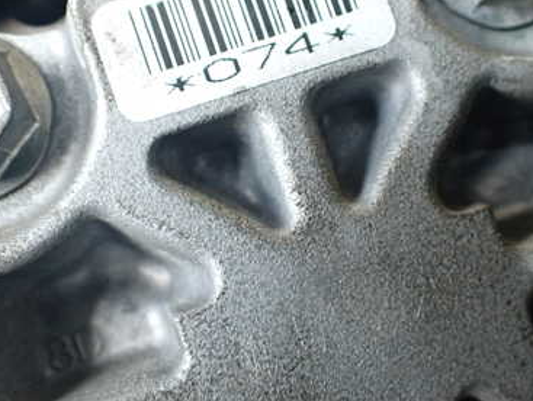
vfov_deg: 29.7
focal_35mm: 49
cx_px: 312
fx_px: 755
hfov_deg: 38.8
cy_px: 183
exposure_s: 1/125
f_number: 2.3
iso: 400
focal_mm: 5.4
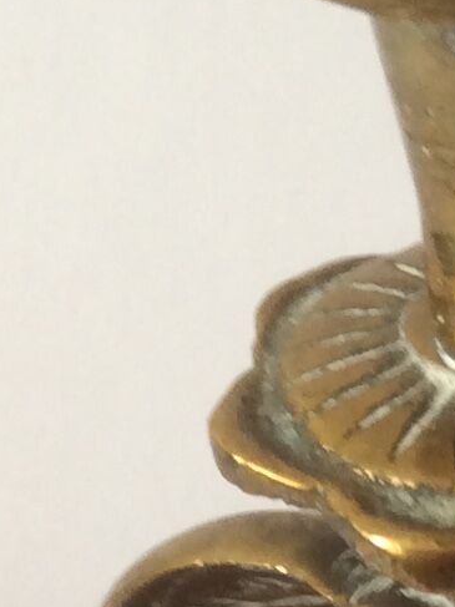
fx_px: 2981
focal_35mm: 170
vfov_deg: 11.1
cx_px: 502
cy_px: 950
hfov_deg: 8.7
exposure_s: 1/25
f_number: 2.4
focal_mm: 3.3
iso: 40
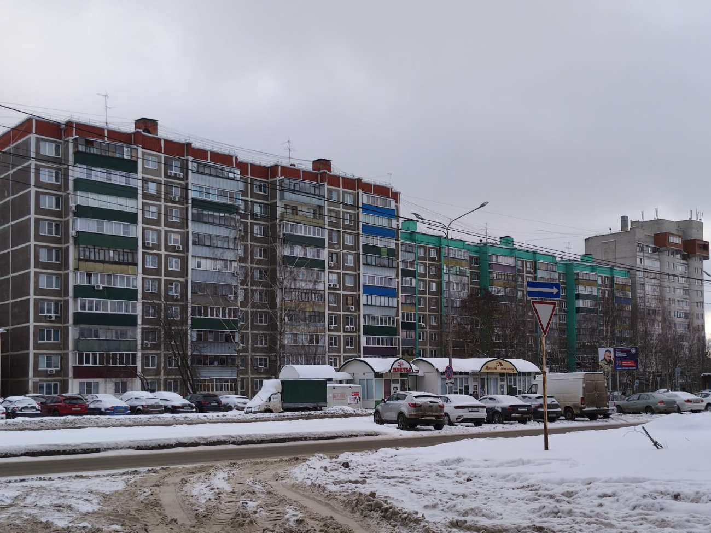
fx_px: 616
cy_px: 266
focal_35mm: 30
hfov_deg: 60.0
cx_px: 356
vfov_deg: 46.8
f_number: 1.7
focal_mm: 5.35
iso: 80
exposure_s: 1/1430
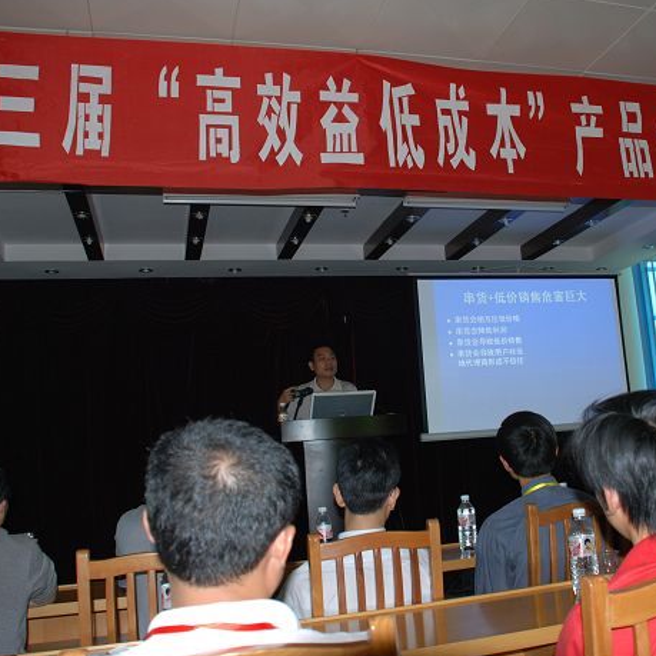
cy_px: 326
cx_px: 399
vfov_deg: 47.2
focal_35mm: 35
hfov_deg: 46.9
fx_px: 750
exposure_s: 1/60
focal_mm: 18
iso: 400
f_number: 4
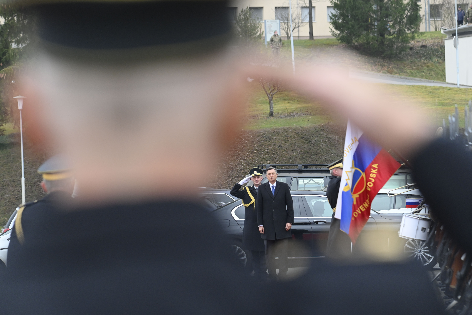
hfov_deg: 9.8
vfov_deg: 6.6
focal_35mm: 210
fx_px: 2756
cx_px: 236
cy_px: 158
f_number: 6.3
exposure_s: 1/400
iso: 1600
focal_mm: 210
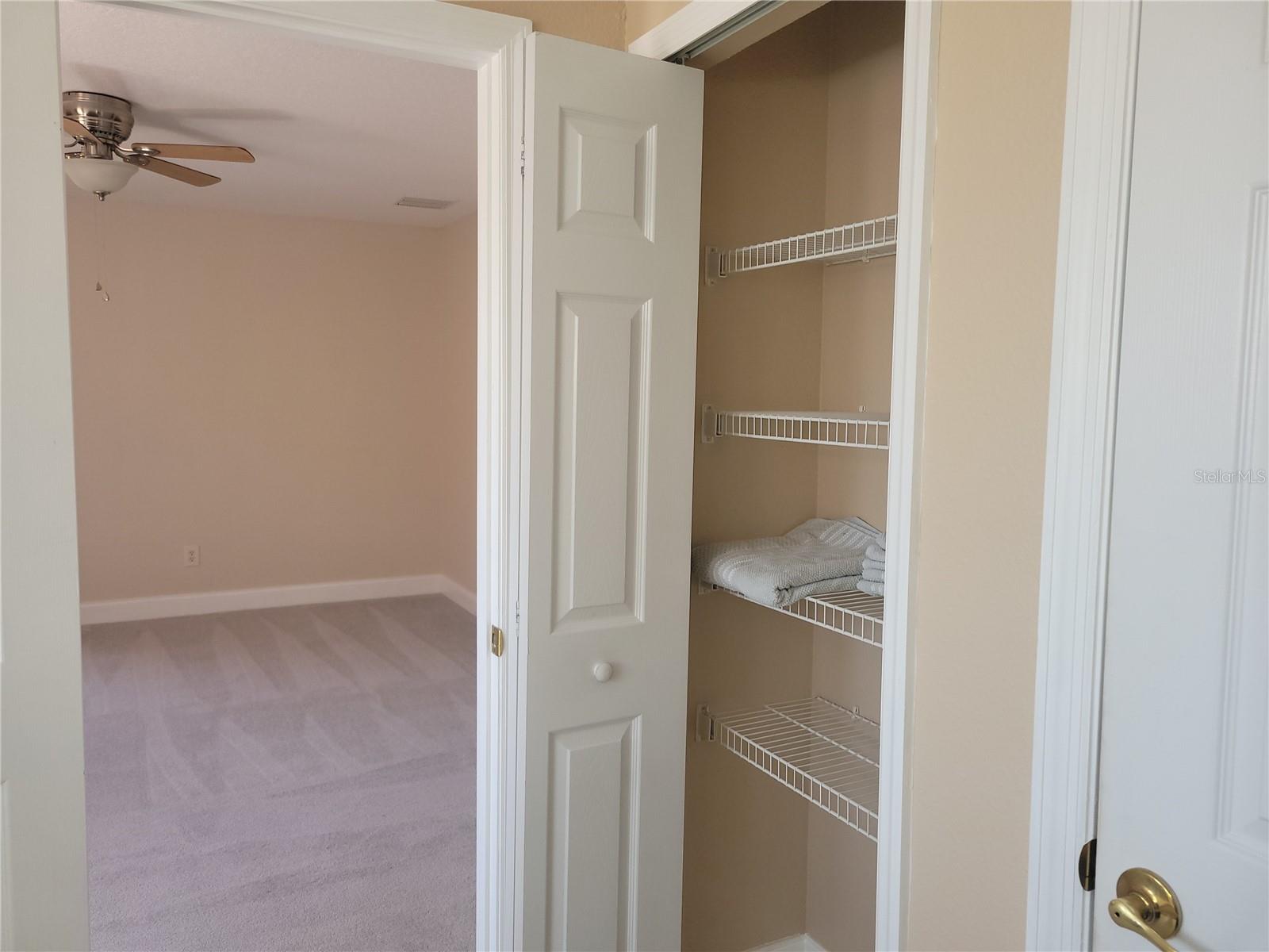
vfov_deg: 53.1
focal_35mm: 26
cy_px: 476
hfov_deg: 67.3
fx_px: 953
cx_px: 634
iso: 64
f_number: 1.8
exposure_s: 1/120
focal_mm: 5.4
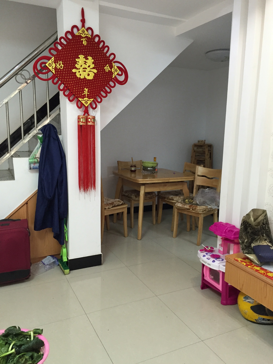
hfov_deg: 48.2
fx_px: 305
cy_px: 182
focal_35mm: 29
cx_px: 136
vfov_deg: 61.7
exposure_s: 1/33
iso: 160
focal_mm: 4.15
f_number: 2.2
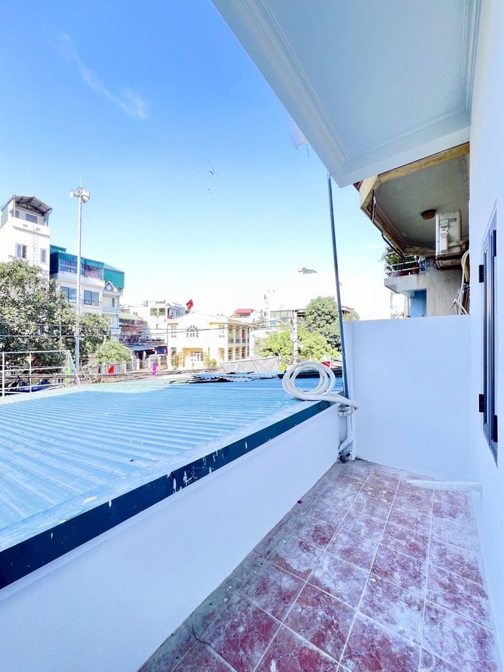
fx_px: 252
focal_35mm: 13
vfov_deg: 106.2
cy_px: 336
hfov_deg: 89.9
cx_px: 252
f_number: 1.8
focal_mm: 1.57
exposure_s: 1/106
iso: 32
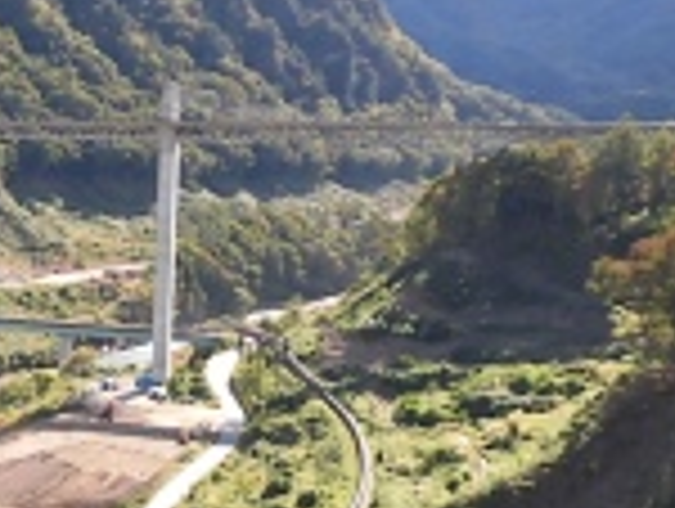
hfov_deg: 22.4
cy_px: 353
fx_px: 1562
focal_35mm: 80
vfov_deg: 18.4
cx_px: -144
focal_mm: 4.3
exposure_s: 1/400
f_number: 3.1
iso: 100
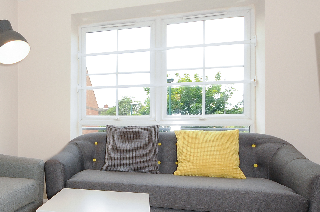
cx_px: 51
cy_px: 118
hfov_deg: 53.7
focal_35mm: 32
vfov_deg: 41.0
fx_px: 284
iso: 320
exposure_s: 1/60
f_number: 7.1
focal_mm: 10
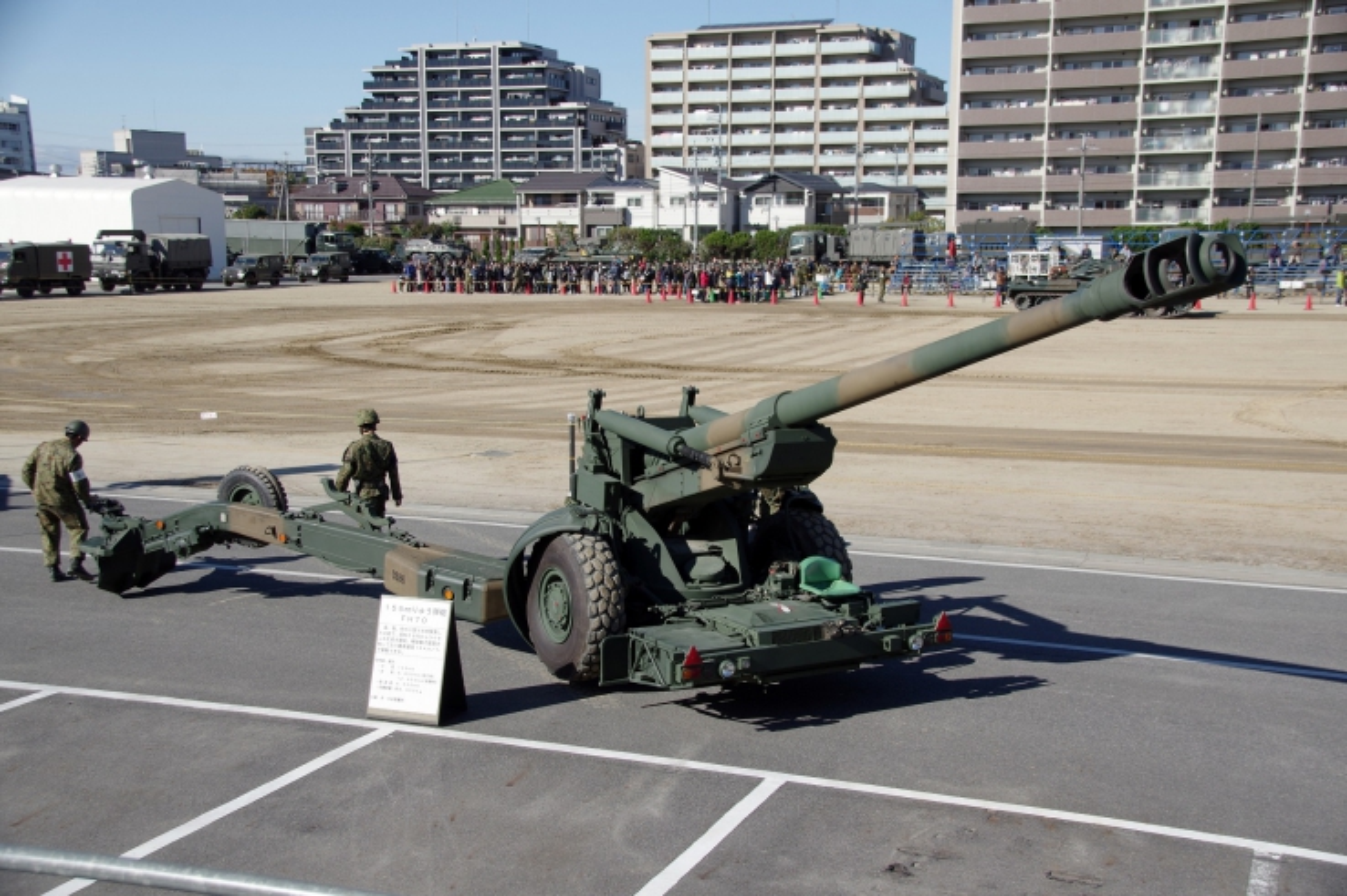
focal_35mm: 46
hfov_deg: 42.8
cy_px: 448
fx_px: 1720
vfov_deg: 29.2
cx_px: 674
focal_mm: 31
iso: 200
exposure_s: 1/500
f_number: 7.1
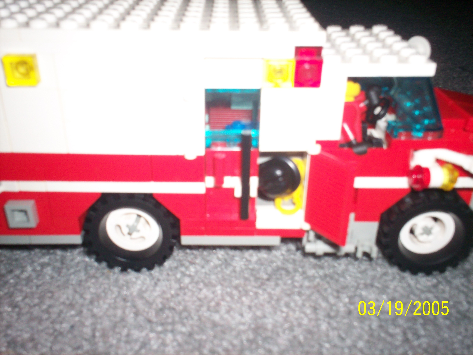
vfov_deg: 39.7
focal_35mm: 36
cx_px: 236
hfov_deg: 51.4
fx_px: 492
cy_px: 178
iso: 140
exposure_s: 1/60
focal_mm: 6
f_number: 4.5
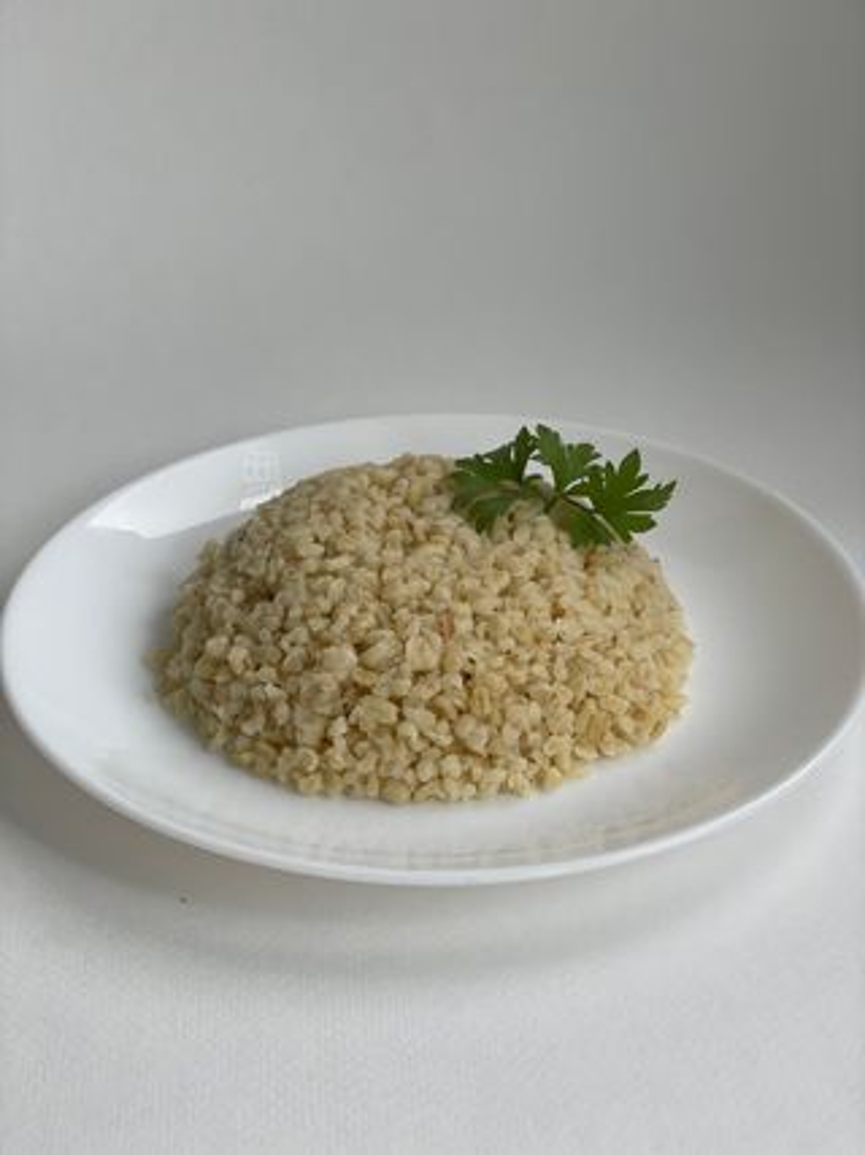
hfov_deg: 28.0
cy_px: 578
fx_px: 1733
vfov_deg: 36.8
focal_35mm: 52
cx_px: 432
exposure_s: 1/122
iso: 32
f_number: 2
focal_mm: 6
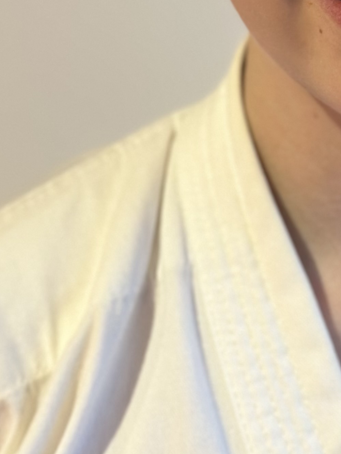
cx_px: 428
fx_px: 1905
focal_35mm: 145
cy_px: -44
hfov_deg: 10.0
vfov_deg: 13.3
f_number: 1.78
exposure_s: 1/50
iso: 320
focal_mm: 6.86
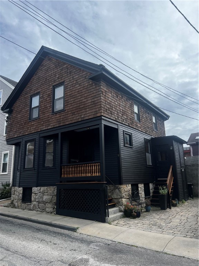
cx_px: 100
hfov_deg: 53.1
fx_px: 199
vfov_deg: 67.3
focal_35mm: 26
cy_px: 133
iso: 50
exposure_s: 1/3704
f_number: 1.5
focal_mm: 5.7
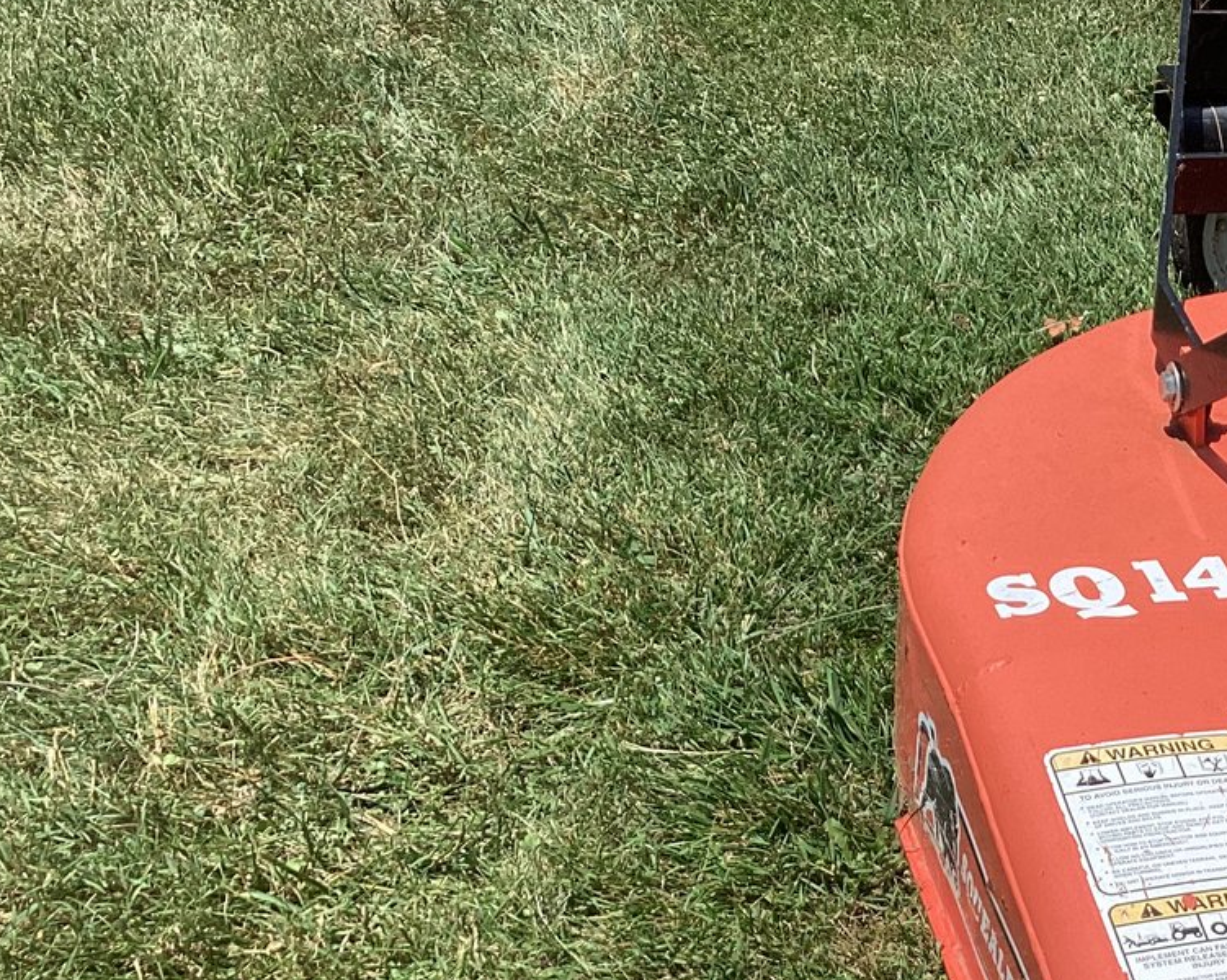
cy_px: 752
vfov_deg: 24.6
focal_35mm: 61
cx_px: 1176
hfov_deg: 29.3
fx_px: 2214
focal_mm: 3.3
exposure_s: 1/1217
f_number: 2.4
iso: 25
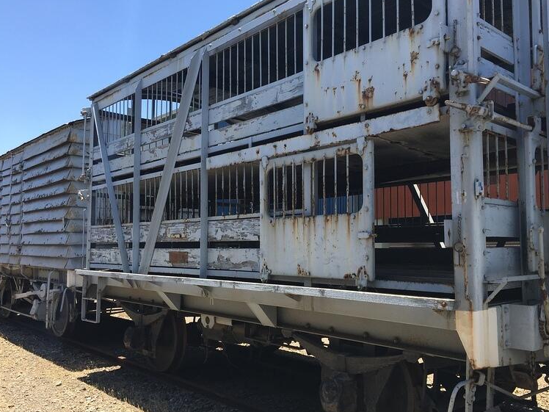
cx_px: 286
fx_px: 492
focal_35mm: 31
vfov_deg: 45.4
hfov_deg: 58.3
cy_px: 214
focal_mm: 4.15
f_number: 2.2
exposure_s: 1/824
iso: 32
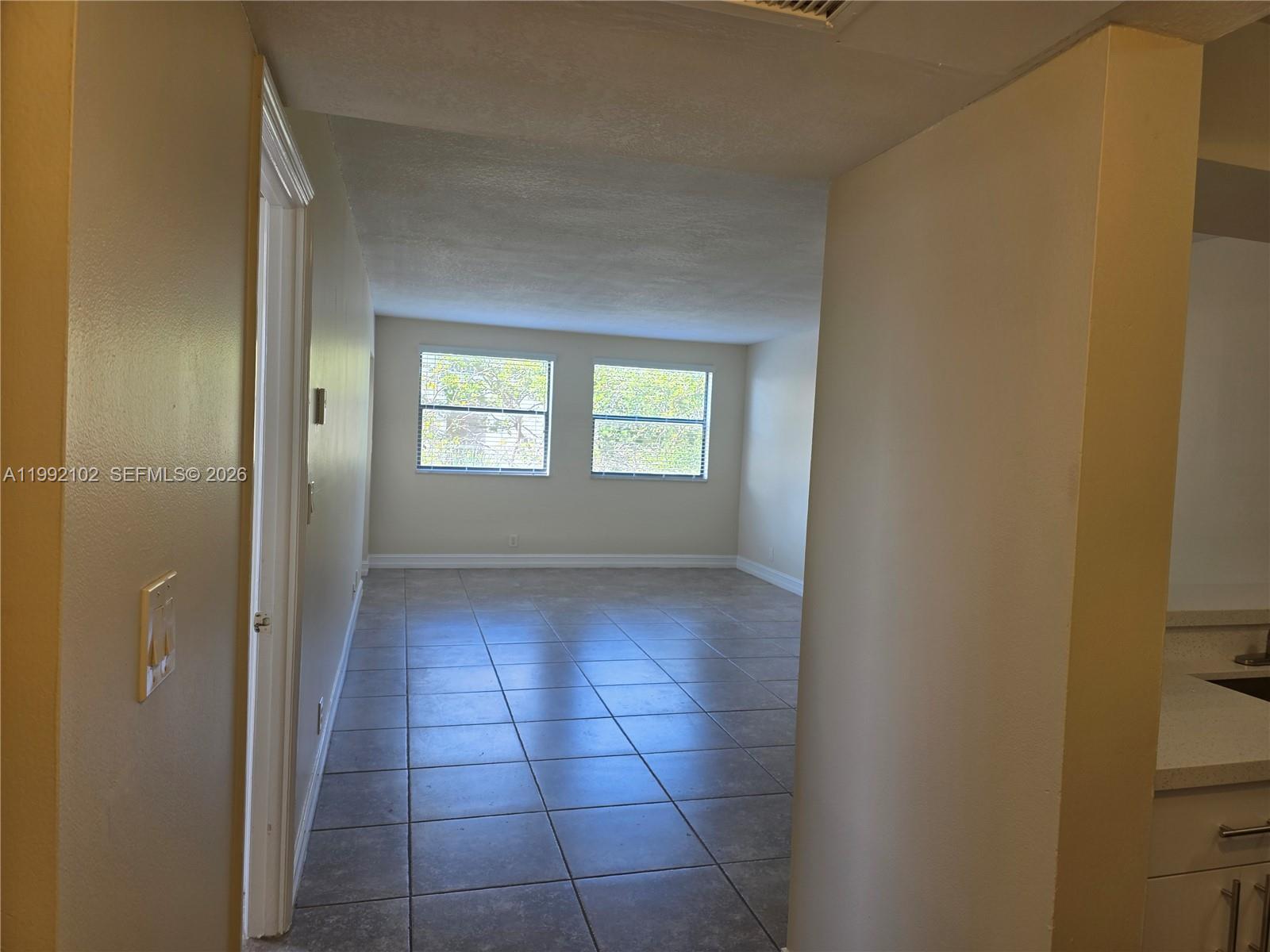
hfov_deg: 73.9
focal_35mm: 23
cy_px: 476
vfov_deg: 58.9
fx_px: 844
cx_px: 635
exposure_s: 1/120
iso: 50
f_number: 1.7
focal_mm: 6.3
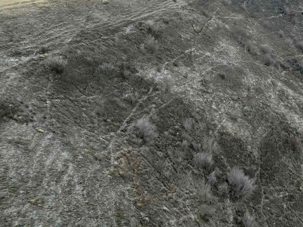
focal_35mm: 43
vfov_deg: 33.1
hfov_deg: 42.4
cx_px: 230
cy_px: 62
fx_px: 376
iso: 110
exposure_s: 1/2000
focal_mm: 6.72
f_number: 1.7
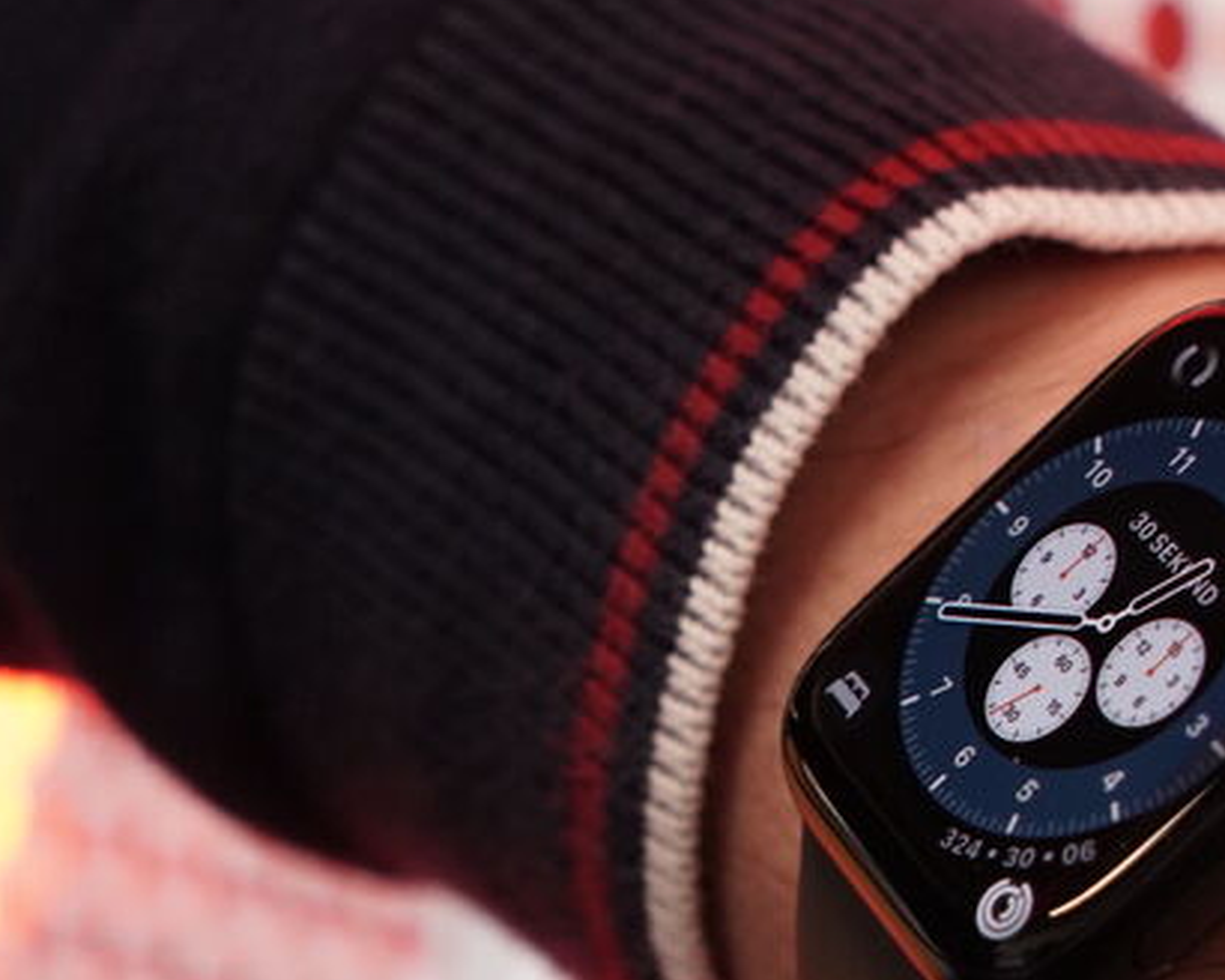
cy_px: 669
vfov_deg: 10.8
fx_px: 5185
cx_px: 1108
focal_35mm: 143
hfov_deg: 13.4
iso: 3200
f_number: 6.3
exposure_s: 1/125
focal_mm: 65
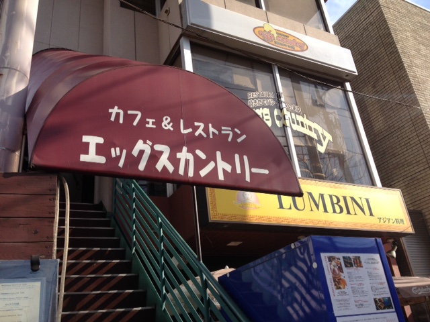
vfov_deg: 40.7
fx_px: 435
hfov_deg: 52.6
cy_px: 161
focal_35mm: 35
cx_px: 215
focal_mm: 4.28
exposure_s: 1/1126
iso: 50
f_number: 2.4
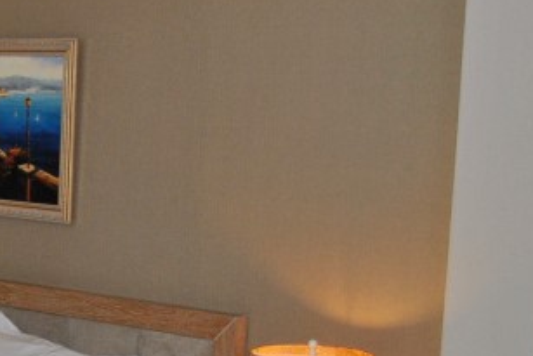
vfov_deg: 13.5
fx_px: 1496
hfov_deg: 19.4
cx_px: -46
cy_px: 311
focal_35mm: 101
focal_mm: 18
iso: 200
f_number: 4.2
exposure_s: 1/60
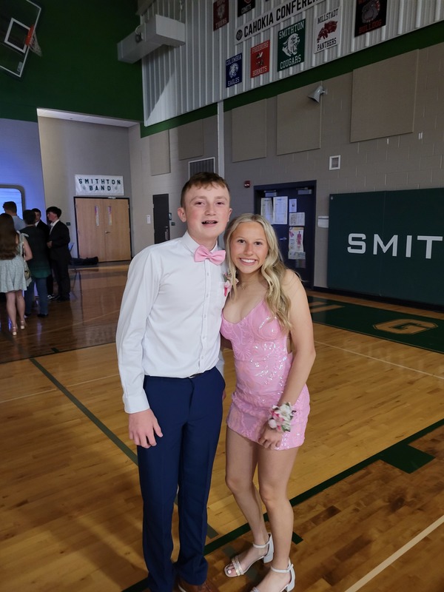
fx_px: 445
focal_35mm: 26
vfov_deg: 67.3
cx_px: 222
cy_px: 296
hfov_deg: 53.1
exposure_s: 1/24
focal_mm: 5.4
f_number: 1.8
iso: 640
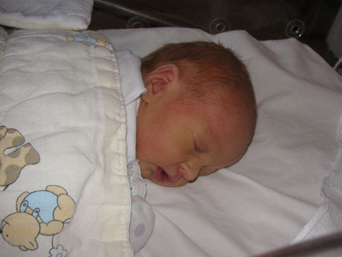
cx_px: 186
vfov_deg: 32.9
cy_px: 126
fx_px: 435
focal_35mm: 44
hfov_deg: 42.9
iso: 160
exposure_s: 1/45
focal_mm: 6.1
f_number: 6.7
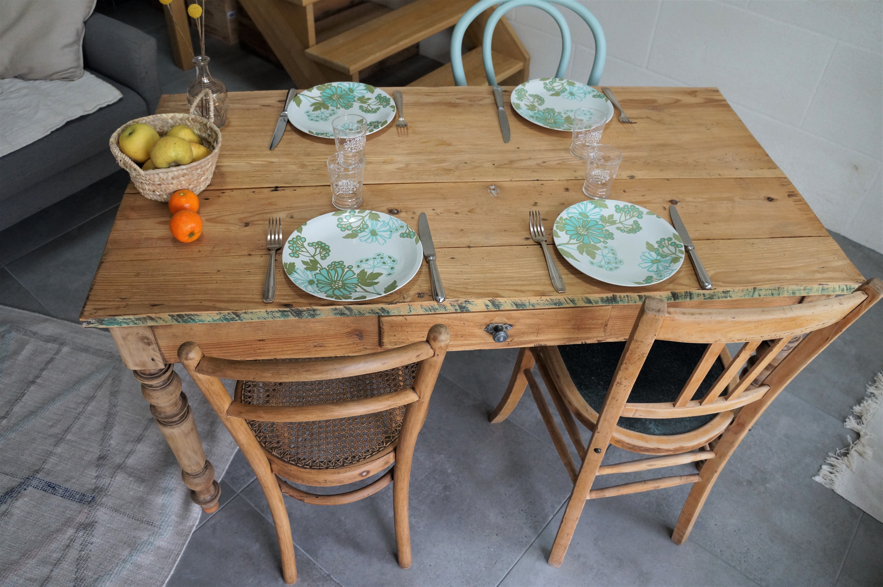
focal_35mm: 27
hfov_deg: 67.4
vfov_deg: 47.9
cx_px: 442
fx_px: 662
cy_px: 294
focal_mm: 18
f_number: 4
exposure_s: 1/160
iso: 800
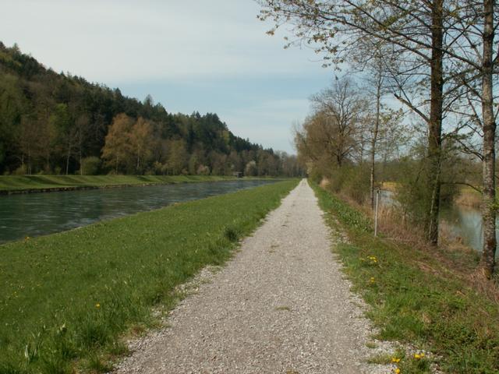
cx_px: 250
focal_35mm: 35
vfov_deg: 40.7
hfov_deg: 52.6
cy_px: 187
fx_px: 505
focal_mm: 5.86
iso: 50
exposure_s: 1/160
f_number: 8
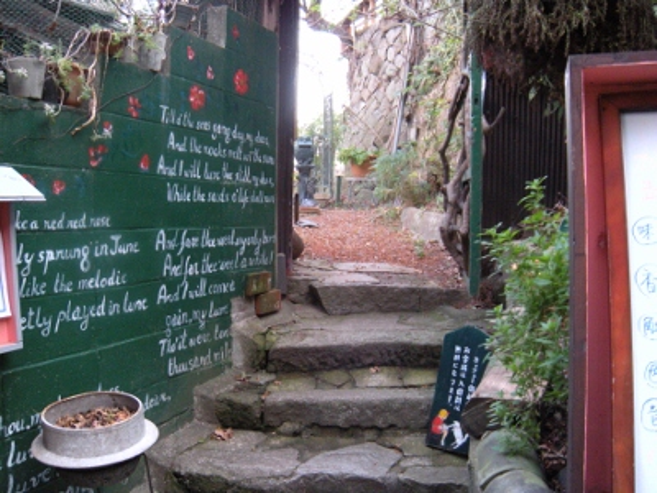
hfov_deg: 52.6
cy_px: 246
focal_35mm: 35
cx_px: 328
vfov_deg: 40.7
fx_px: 664
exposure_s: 1/56.6
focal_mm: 5.9
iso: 297
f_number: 3.8
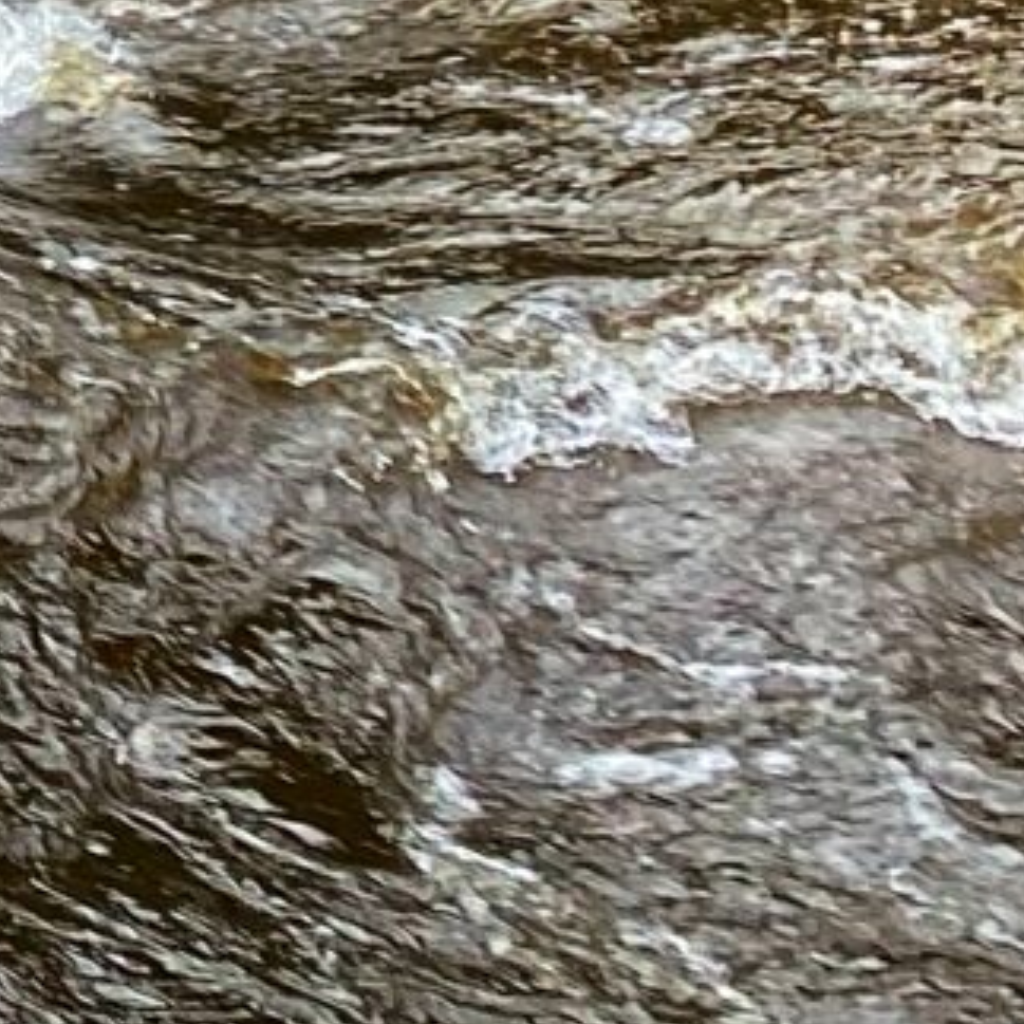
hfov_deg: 8.1
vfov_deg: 8.6
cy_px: -1598
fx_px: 6091
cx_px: -2102
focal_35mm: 182
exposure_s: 1/217
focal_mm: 4.25
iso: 32
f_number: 1.8
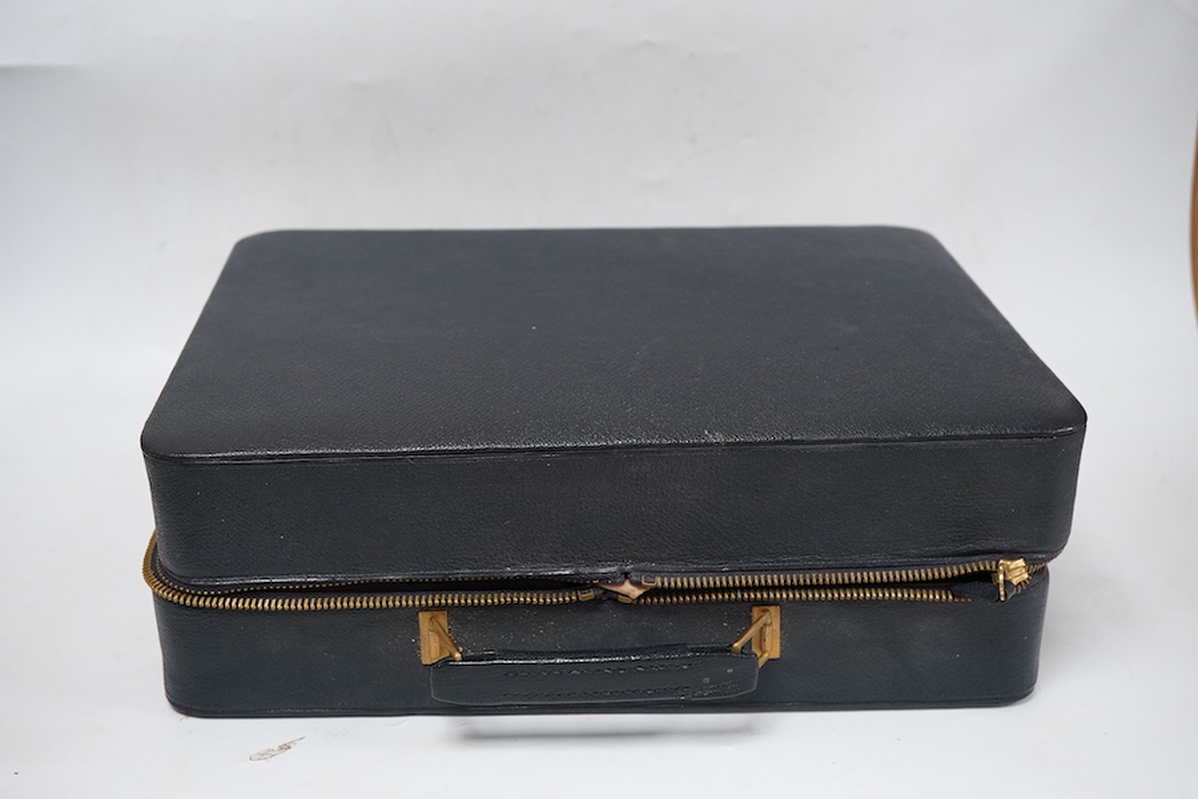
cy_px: 400
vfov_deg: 29.9
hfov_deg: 43.6
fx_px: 1497
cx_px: 599
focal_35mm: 45
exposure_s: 1/125
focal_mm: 30
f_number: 8
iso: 1250
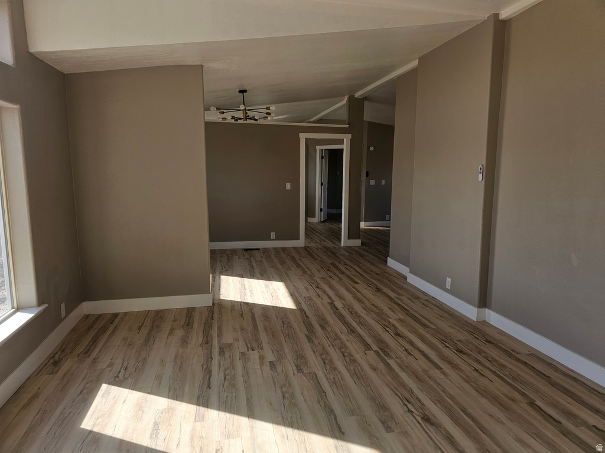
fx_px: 402
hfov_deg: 73.9
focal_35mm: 23
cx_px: 302
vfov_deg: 58.9
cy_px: 226
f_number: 1.7
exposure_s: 1/719
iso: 50
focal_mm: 6.3
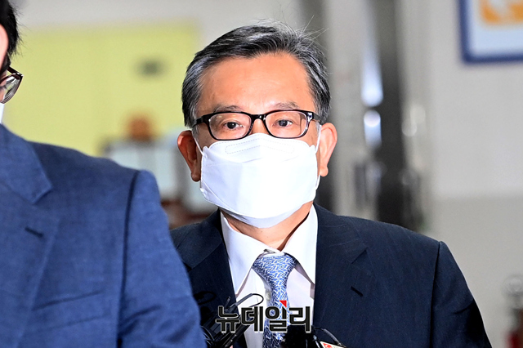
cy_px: 174
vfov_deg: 10.5
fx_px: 1888
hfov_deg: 15.8
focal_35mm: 130
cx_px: 262
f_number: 4
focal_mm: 130
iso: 4000
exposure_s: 1/500
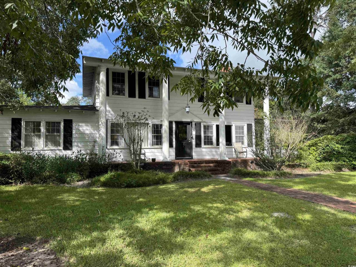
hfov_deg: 71.6
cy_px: 134
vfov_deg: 56.8
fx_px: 247
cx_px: 178
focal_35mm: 24
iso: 80
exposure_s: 1/1456
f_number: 1.78
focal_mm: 6.76
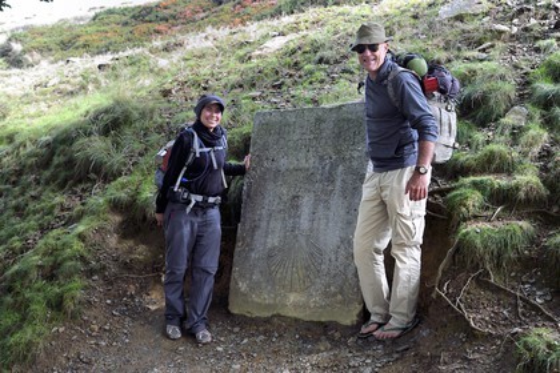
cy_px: 186
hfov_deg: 44.5
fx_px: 684
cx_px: 280
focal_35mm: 44
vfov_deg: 30.5
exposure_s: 1/80
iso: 200
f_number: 5
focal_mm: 44
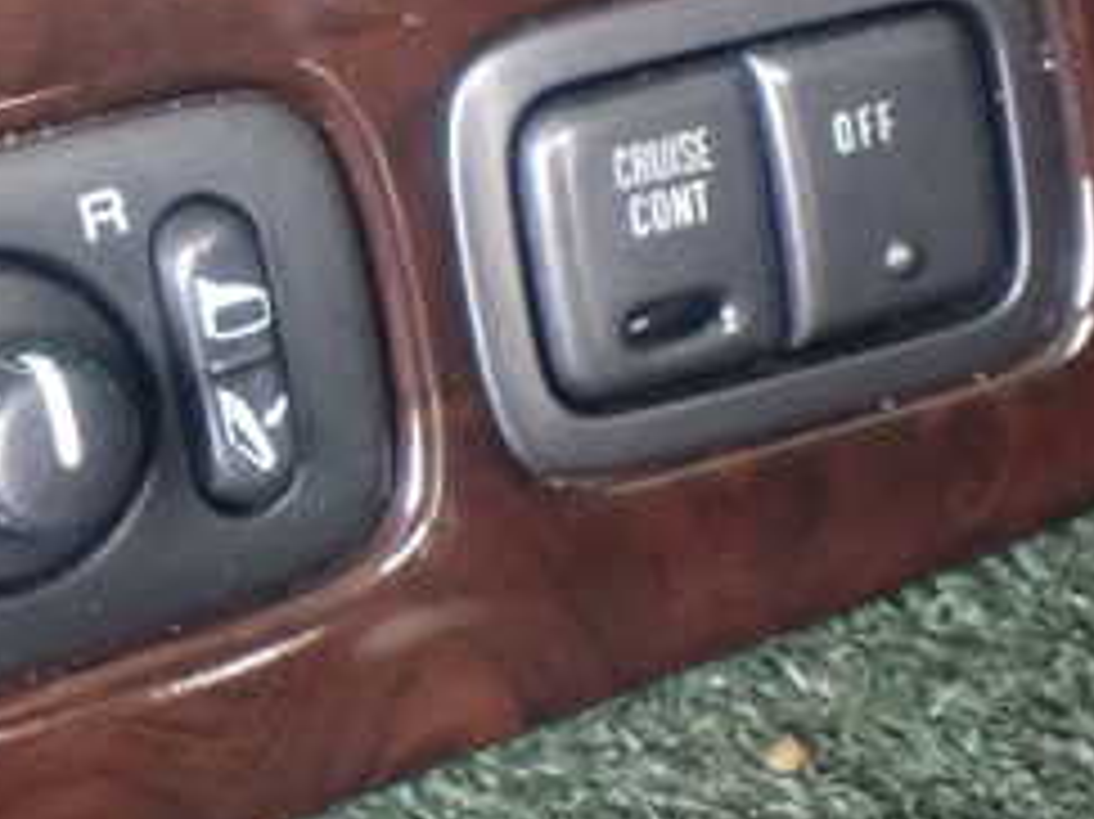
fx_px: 2338
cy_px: 342
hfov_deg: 24.5
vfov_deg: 19.9
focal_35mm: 74
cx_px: -126
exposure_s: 1/30
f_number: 2.3
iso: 1250
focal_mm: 5.4
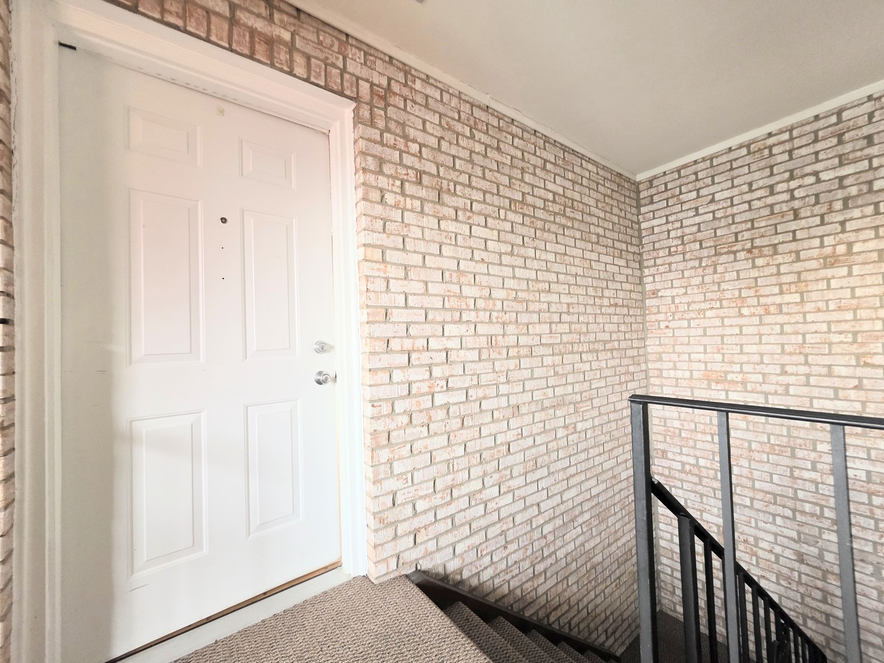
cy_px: 332
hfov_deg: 106.2
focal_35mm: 13
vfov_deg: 89.9
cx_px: 442
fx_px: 332
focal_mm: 2.2
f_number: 1.9
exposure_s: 1/60
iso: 640
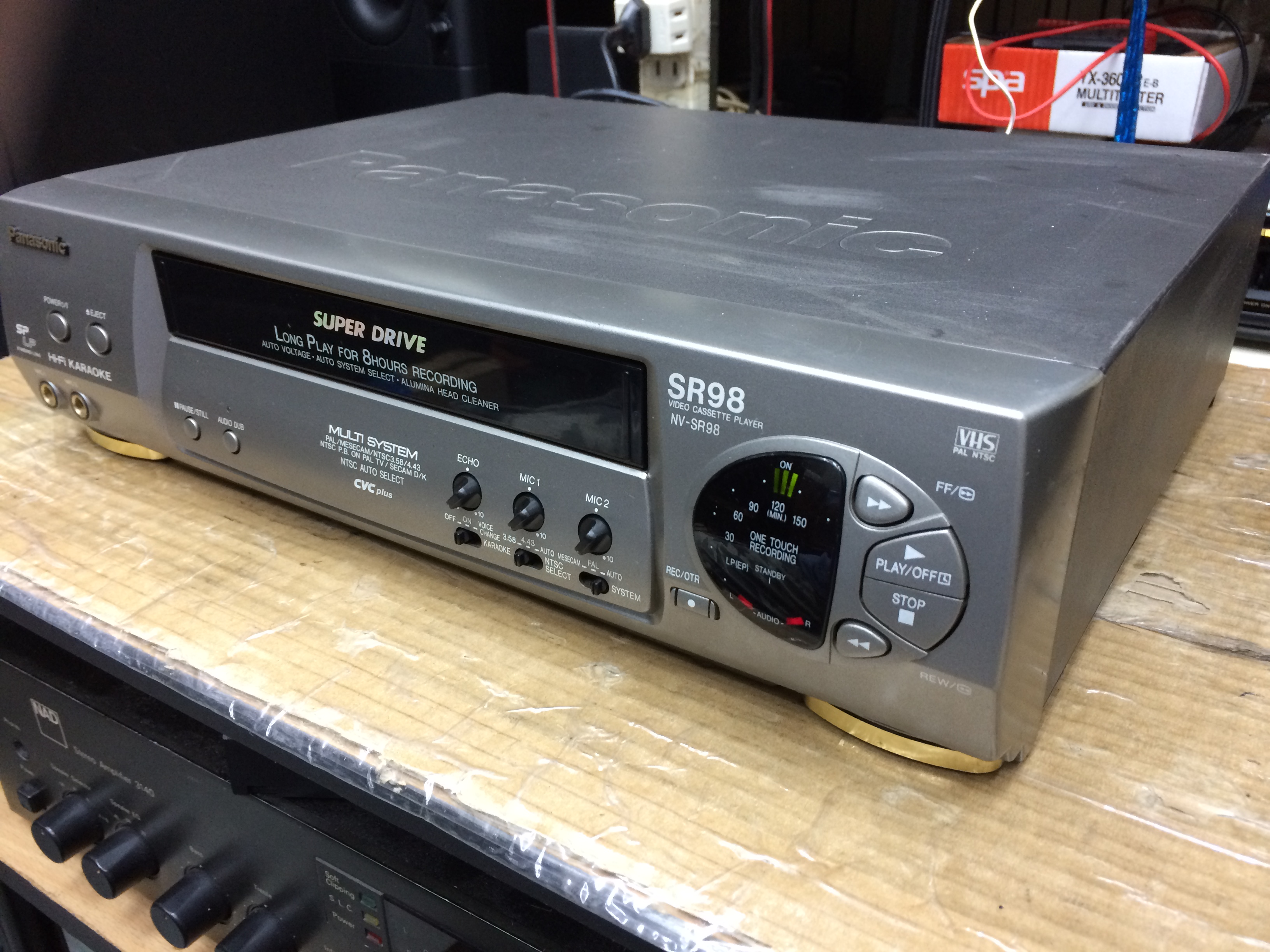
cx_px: 635
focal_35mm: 29
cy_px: 476
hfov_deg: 61.7
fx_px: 1064
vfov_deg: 48.2
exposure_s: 1/33
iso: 250
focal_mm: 4.15
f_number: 2.2
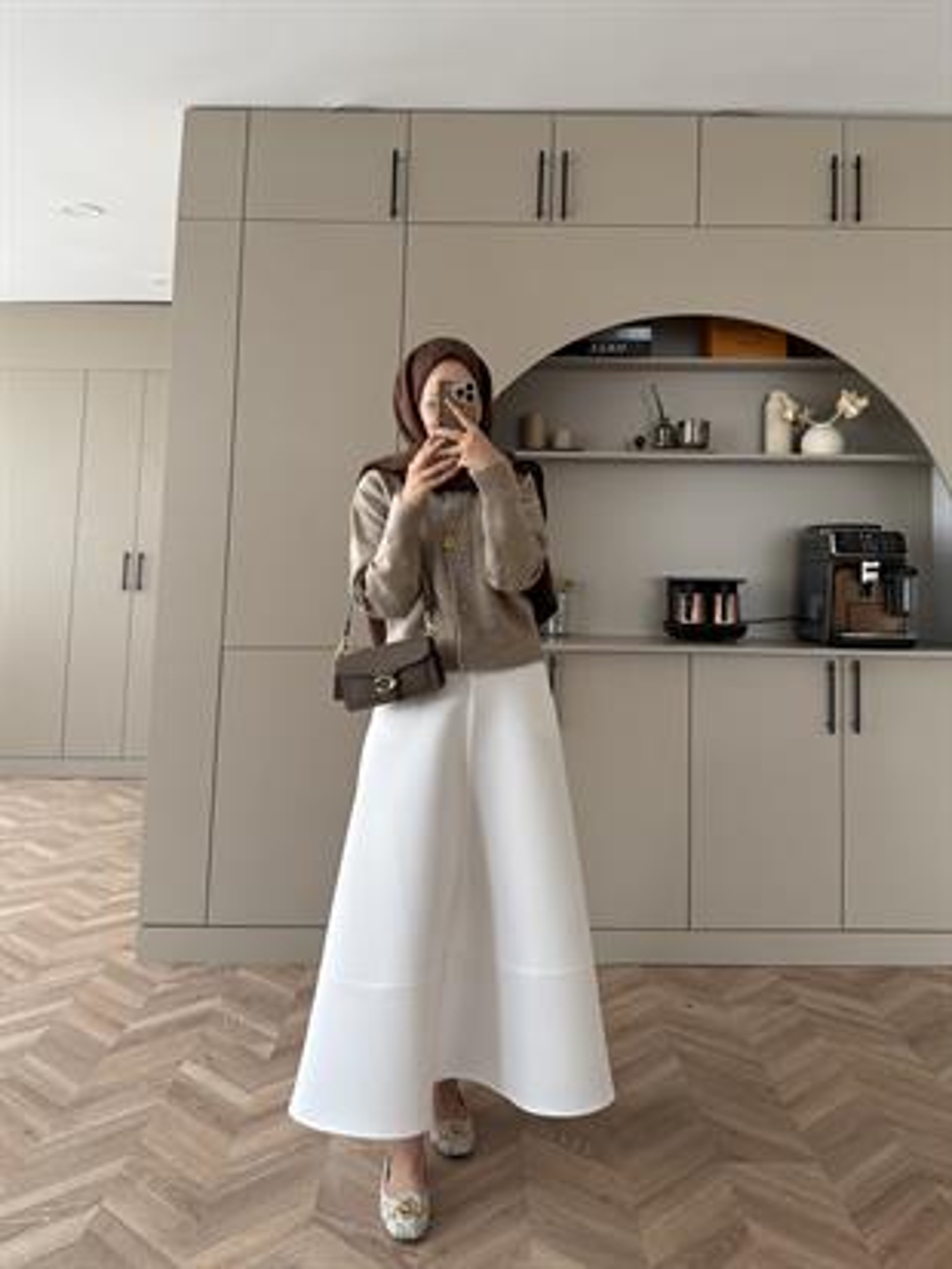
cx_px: 476
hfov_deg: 56.8
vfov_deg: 71.6
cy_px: 634
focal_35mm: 24
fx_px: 880
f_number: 1.78
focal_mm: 6.76
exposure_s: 1/121
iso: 160
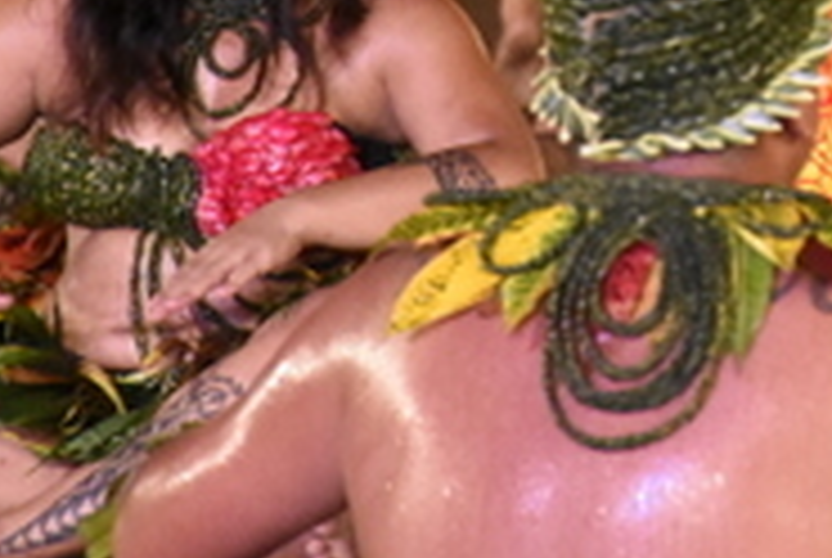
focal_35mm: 727
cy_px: -333
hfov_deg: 2.8
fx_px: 16828
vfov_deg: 1.9
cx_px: 1187
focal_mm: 140
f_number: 7.1
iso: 10000
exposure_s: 1/250
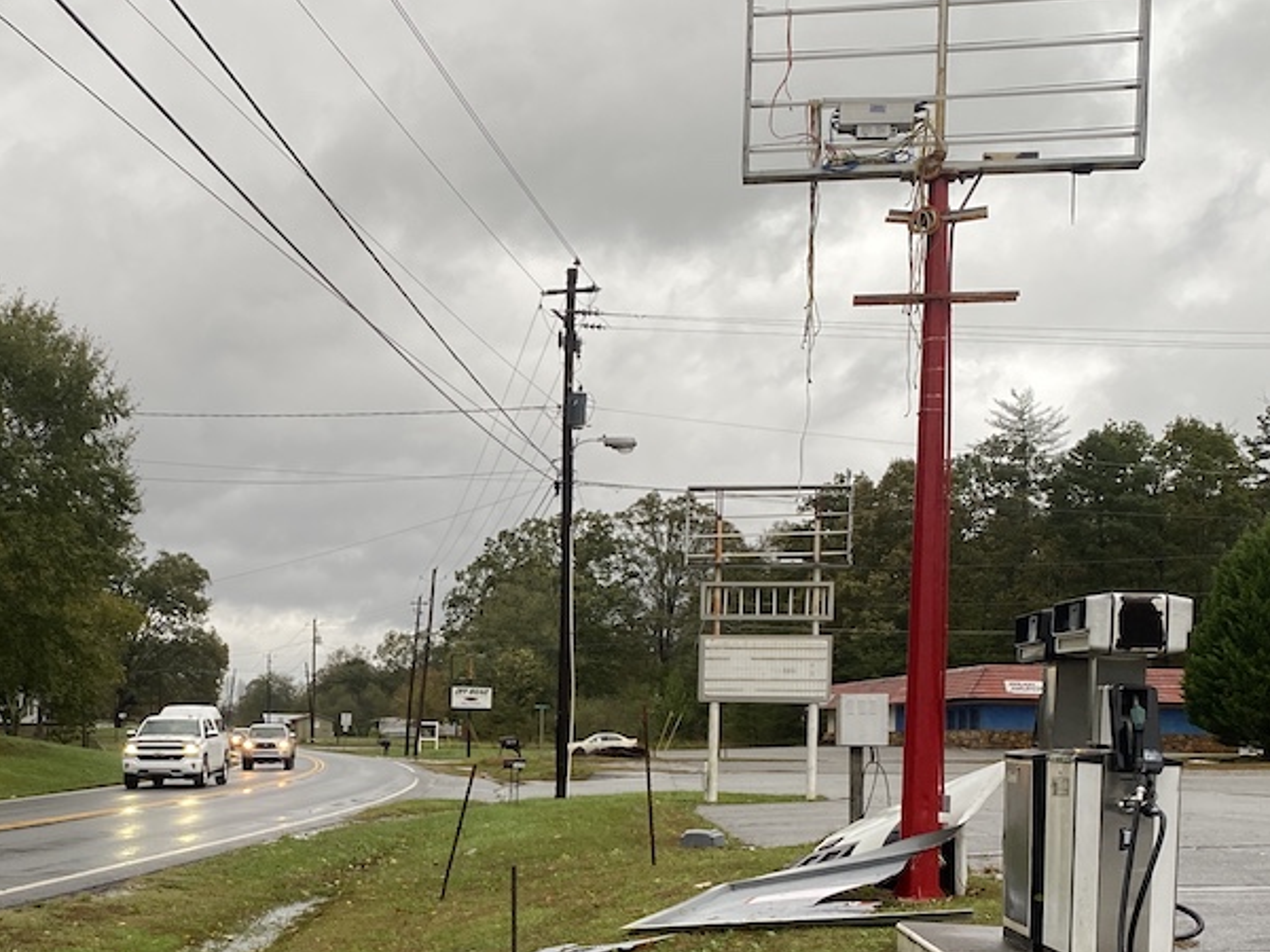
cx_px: 301
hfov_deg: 35.9
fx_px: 1908
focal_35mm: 52
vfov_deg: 27.5
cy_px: 749
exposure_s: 1/122
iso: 64
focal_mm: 4.25
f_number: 1.8
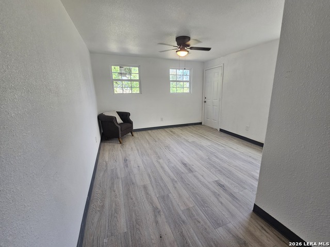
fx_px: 124
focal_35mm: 13
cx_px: 165
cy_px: 124
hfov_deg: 106.2
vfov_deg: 89.9
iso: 125
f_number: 2.2
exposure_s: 1/60
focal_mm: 2.2
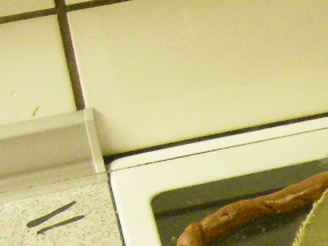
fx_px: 1591
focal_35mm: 168
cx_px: 624
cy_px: 283
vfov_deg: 8.7
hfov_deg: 10.9
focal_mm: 6.3
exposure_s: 1/50
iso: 400
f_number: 3.3
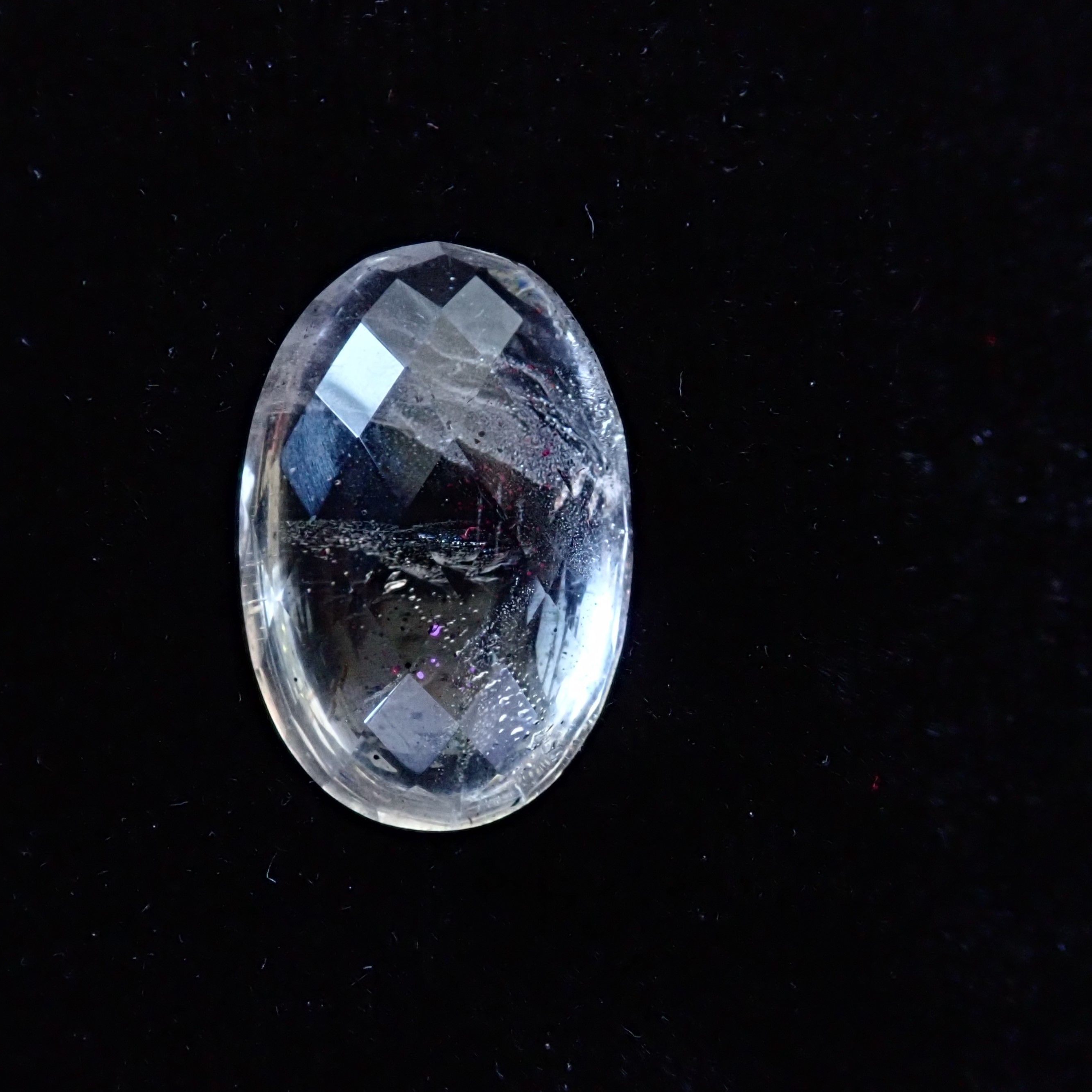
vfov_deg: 46.0
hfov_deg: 45.8
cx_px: 429
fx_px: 1285
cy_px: 542
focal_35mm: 36
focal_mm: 5.5
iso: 800
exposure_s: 1/80
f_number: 3.2
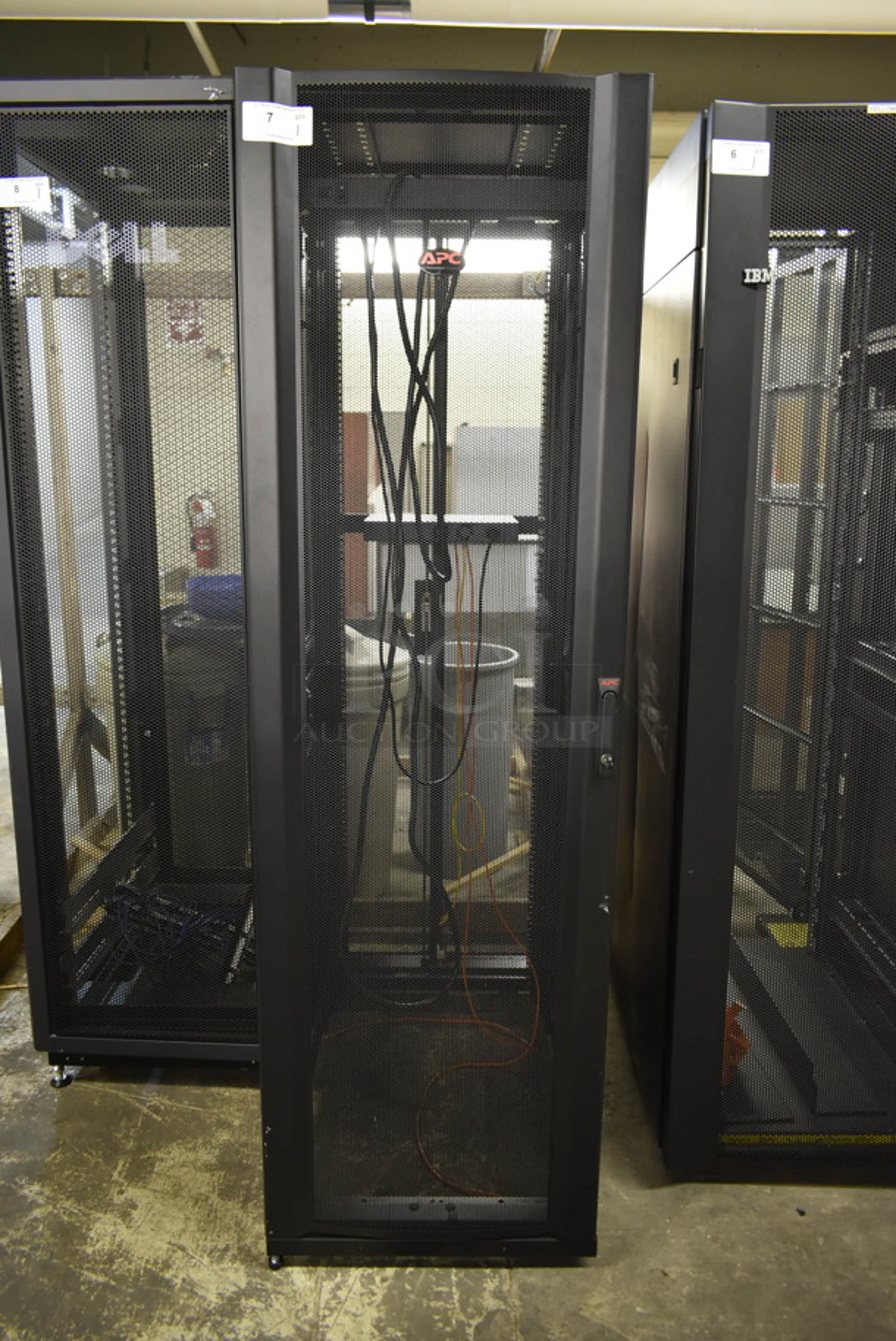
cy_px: 670
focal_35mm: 27
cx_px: 448
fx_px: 1006
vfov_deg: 67.3
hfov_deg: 48.0
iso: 1100
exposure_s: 1/30
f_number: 3.5
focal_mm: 18
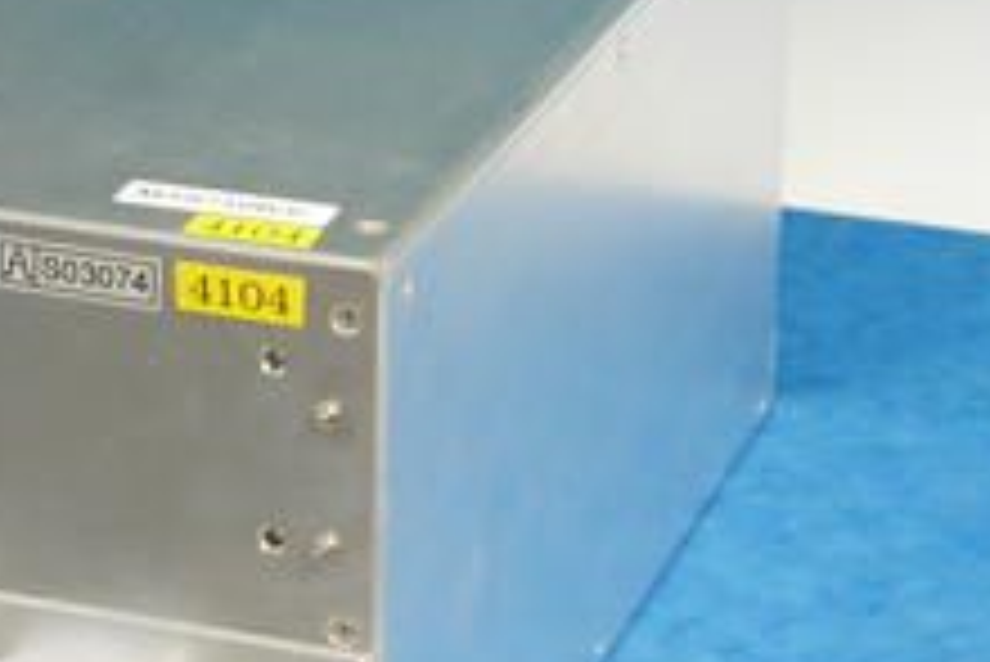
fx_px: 4788
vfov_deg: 7.9
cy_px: 392
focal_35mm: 174
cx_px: 220
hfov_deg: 11.8
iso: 400
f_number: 16
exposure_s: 1.3
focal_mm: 46
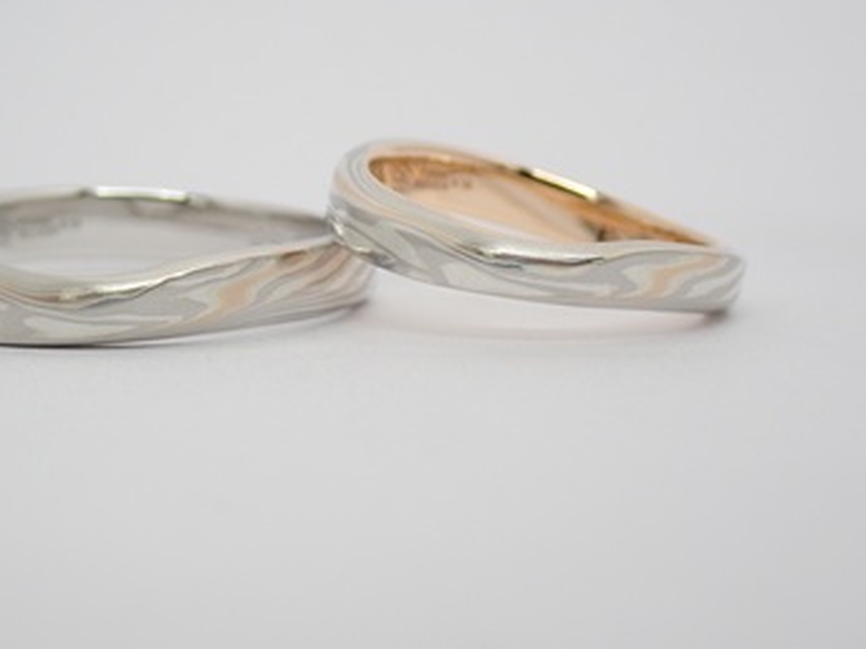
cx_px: 303
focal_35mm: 101
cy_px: 264
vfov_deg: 14.6
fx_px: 2526
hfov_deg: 19.4
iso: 200
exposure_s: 1/125
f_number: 4.1
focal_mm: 13.65
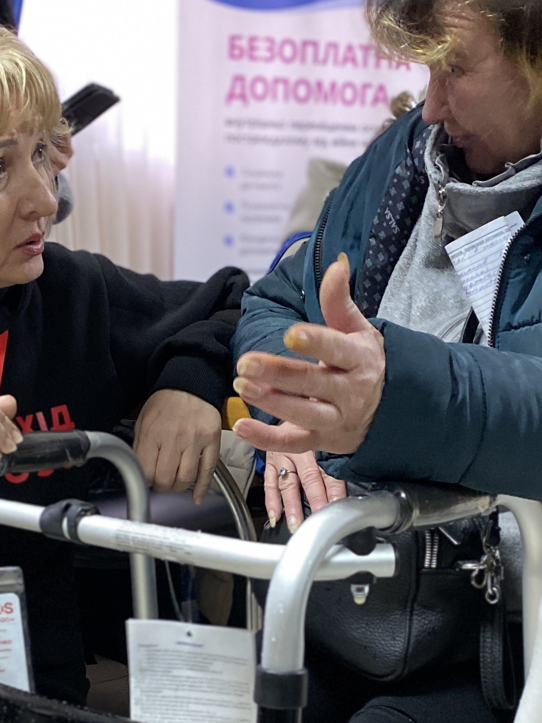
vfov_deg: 28.0
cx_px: 210
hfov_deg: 21.6
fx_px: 1420
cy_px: 579
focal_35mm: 68
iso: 400
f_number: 1.8
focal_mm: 4.25
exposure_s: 1/33
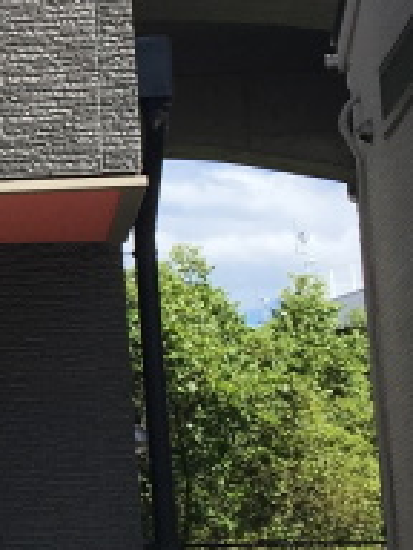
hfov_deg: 7.7
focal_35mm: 170
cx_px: -774
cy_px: 156
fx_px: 2704
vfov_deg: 11.6
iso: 25
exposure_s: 1/974
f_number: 2.2
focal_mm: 4.15
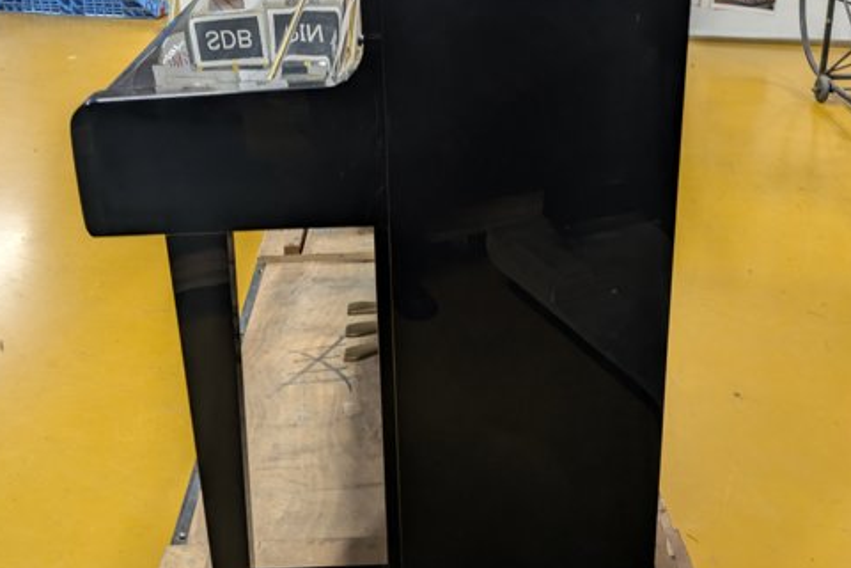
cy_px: 115
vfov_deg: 33.2
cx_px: 400
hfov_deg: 49.5
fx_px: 922
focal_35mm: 39
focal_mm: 5.43
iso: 132
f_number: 1.89
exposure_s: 1/25
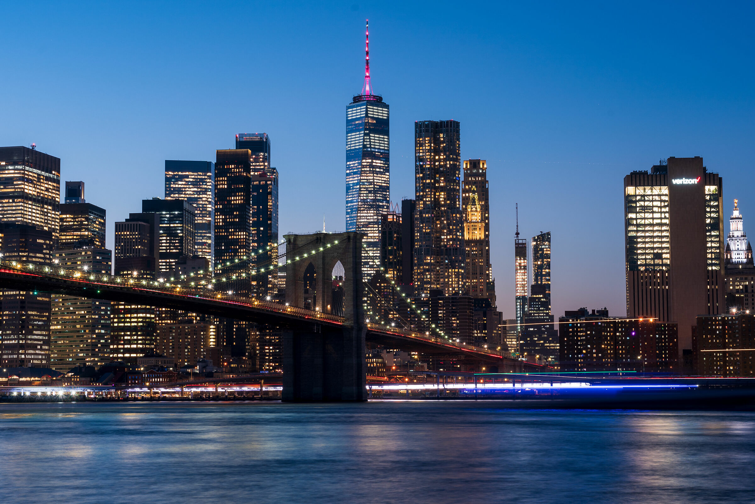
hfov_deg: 29.2
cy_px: 252
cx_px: 378
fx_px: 1447
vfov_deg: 19.7
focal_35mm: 69
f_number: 10
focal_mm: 69
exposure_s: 8
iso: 100
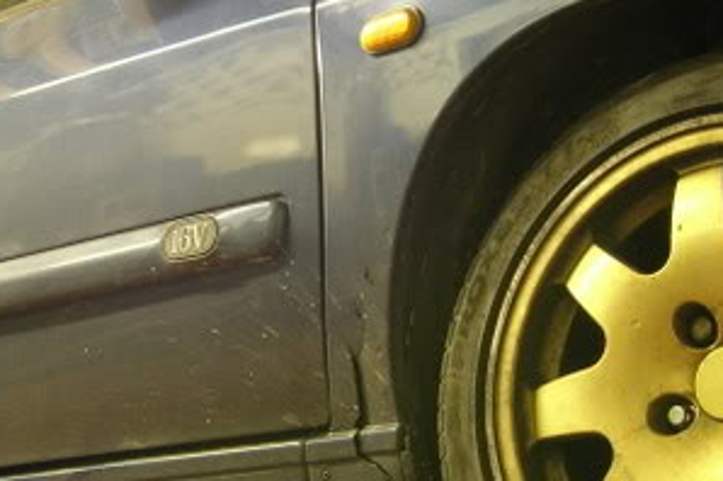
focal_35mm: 85
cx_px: 279
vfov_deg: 16.0
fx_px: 1705
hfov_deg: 23.9
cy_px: 267
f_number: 2.8
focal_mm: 7.8
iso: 105
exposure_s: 1/3
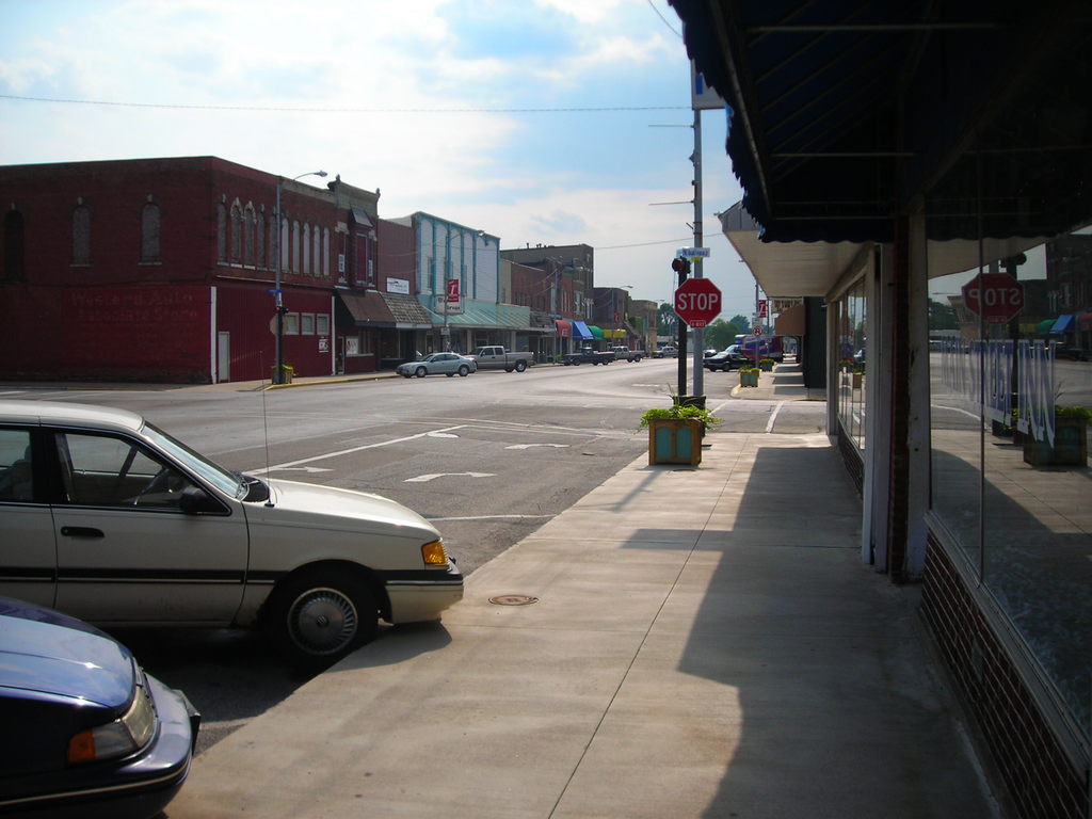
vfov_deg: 37.7
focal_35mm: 38
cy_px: 410
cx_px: 546
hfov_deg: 49.0
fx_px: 1199
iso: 50
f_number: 6.4
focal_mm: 6.3
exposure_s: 1/254
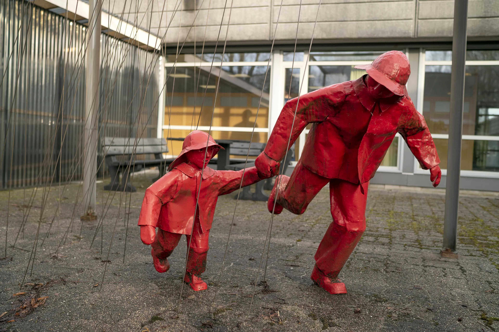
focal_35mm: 35
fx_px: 485
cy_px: 166
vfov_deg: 37.8
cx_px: 250
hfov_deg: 54.4
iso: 160
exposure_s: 1/500
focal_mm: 35
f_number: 2.8
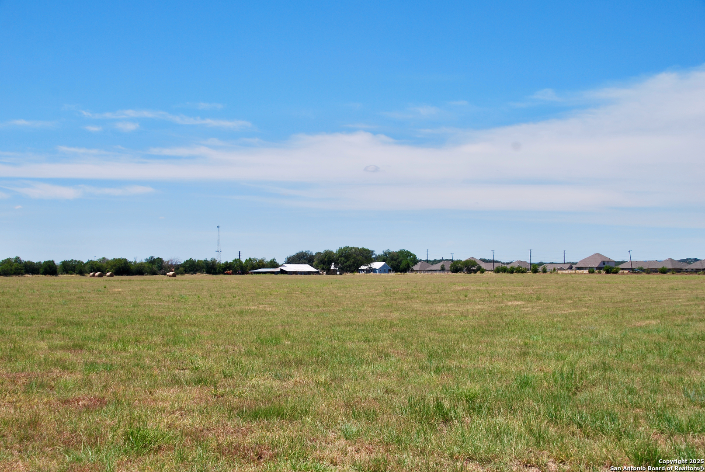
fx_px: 941
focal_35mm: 48
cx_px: 352
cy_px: 236
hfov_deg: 41.1
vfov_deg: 28.2
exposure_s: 1/320
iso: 100
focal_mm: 32
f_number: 9
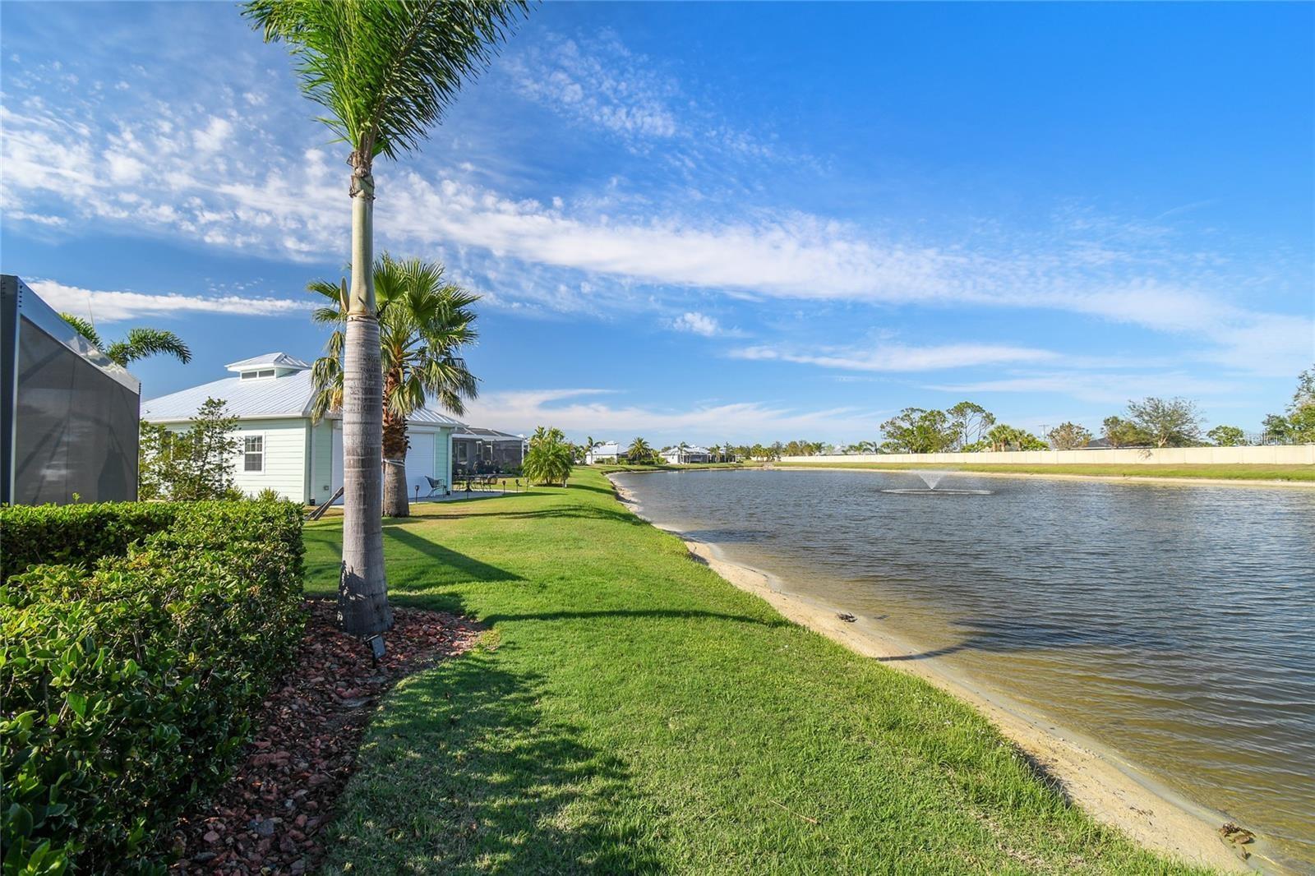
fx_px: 548
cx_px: 658
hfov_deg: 100.4
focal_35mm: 15
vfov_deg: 77.3
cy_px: 438
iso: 100
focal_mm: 10
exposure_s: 1/125
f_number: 7.1
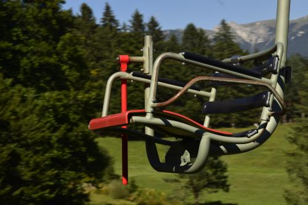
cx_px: 154
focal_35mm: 82
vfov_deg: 16.5
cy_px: 102
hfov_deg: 24.6
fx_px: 706
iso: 100
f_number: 11
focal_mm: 55
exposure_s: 1/200
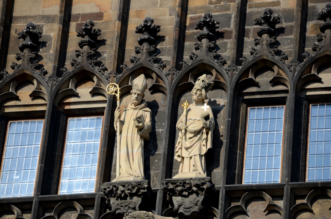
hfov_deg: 8.9
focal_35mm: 232
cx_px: 166
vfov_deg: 5.9
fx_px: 2133
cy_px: 110
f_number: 5.6
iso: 200
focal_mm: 155
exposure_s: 1/1000
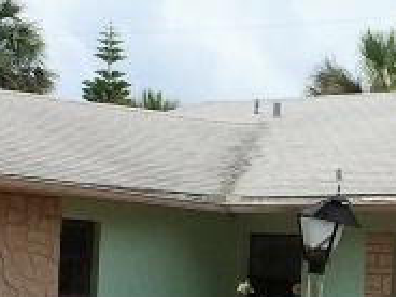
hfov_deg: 12.0
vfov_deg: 9.2
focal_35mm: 161
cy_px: 258
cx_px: 458
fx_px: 1842
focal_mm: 4.15
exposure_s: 1/1953
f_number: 2.2
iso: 32
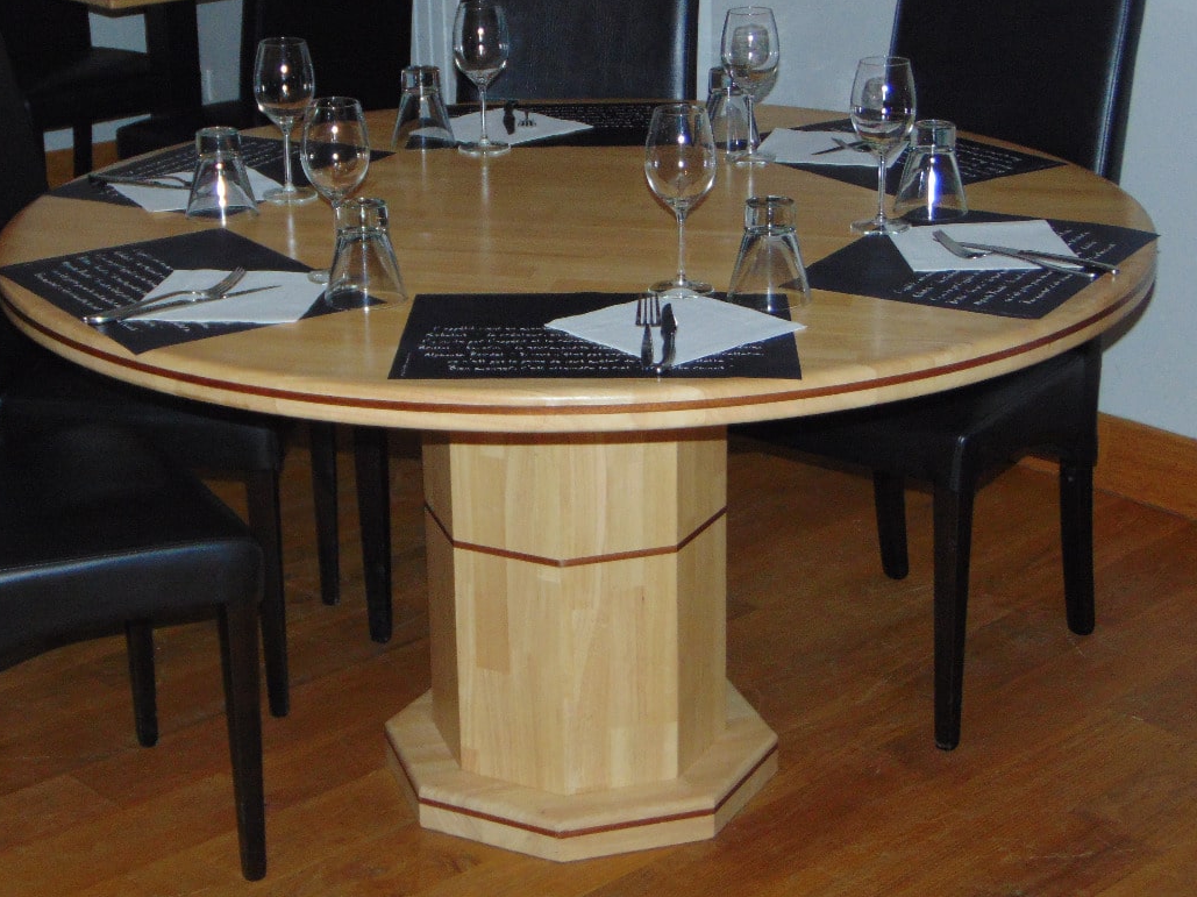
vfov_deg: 21.0
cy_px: 354
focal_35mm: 70
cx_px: 508
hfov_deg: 27.8
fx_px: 2420
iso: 200
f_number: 3.5
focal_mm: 9
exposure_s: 1/60
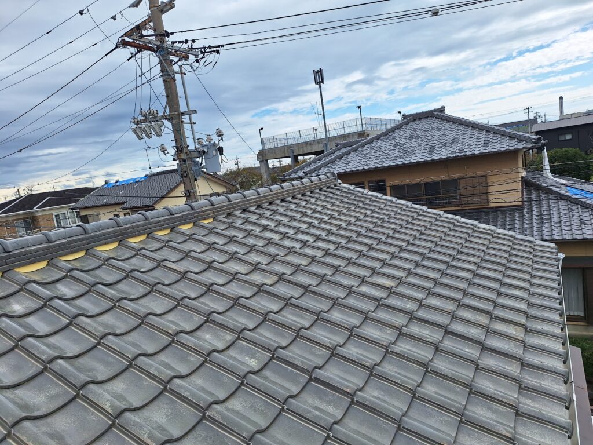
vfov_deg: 58.9
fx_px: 394
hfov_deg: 73.9
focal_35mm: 23
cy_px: 222
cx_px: 296
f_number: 1.8
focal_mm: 5.54
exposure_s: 1/3185
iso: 40
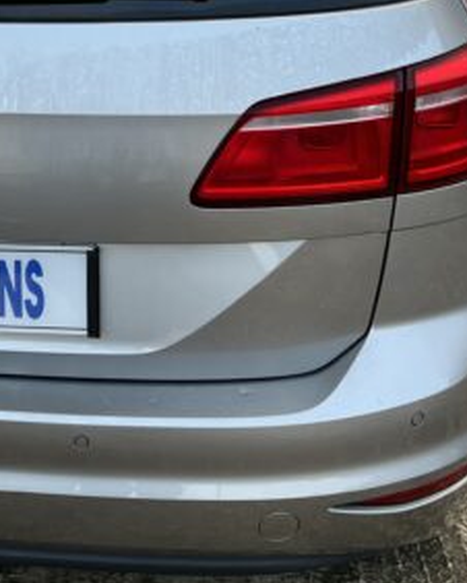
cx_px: -50
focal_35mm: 72
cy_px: 52
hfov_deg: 20.3
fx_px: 1243
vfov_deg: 25.5
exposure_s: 1/157
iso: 40
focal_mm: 5.1
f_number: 1.6
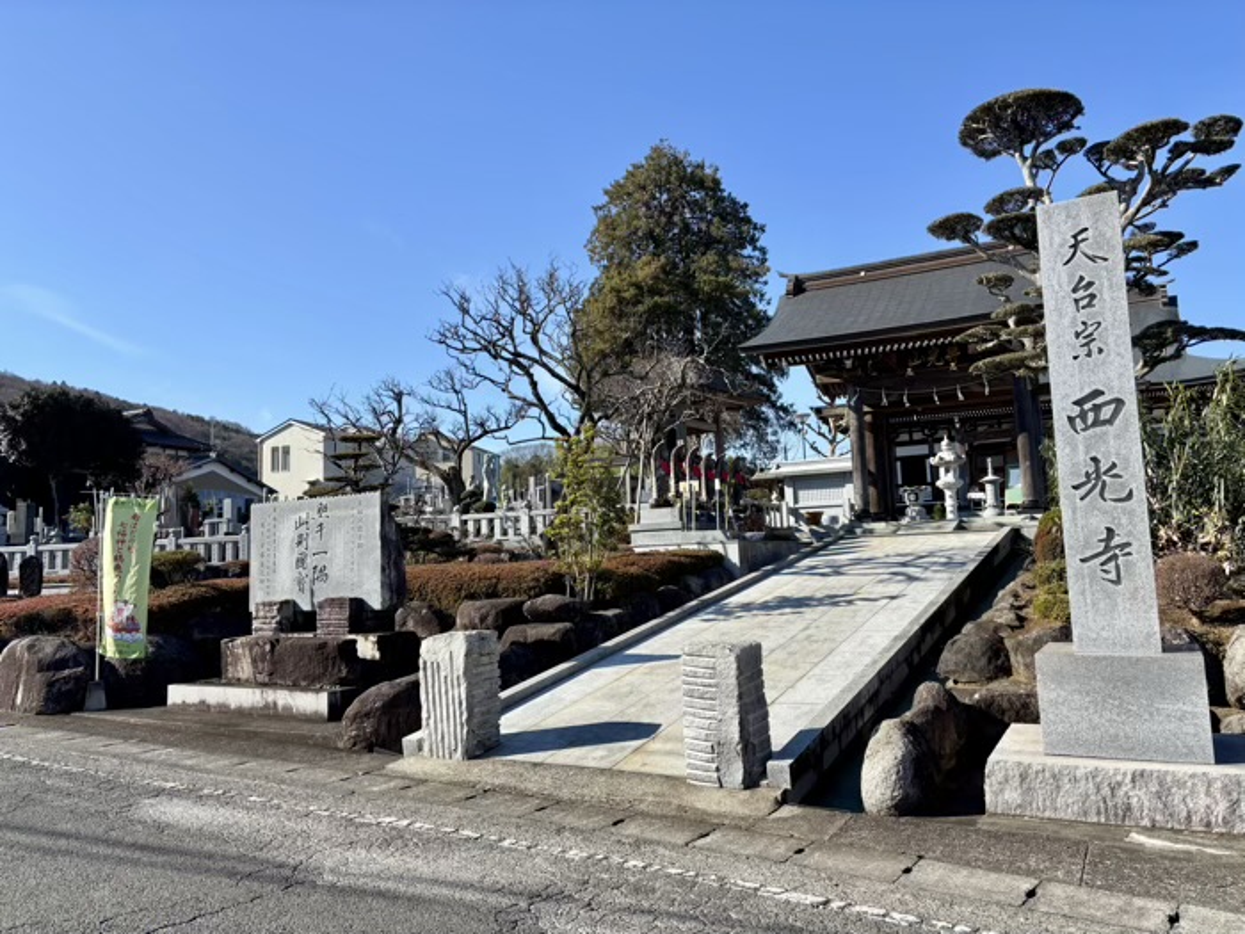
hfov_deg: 67.3
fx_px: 935
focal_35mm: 26
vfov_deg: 53.1
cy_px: 467
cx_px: 622
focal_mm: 5.96
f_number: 1.6
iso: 50
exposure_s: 1/2639
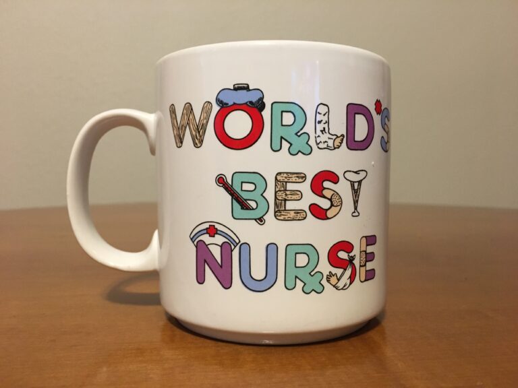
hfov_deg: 61.7
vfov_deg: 48.2
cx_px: 259
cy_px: 194
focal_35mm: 29
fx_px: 434
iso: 200
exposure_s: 1/20
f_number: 2.2
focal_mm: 4.15
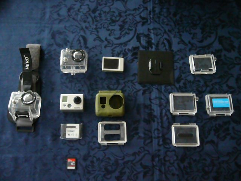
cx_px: 120
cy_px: 90
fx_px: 244
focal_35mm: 35
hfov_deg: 52.6
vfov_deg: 40.7
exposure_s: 1/30
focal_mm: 5.8
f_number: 2.8
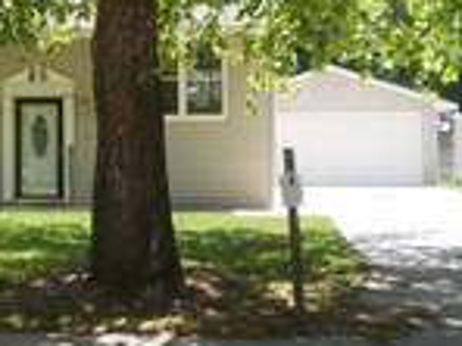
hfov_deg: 22.9
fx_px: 1121
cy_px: 147
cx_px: 87
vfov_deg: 17.6
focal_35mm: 84
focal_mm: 6.3
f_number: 3.1
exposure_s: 1/250
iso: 64
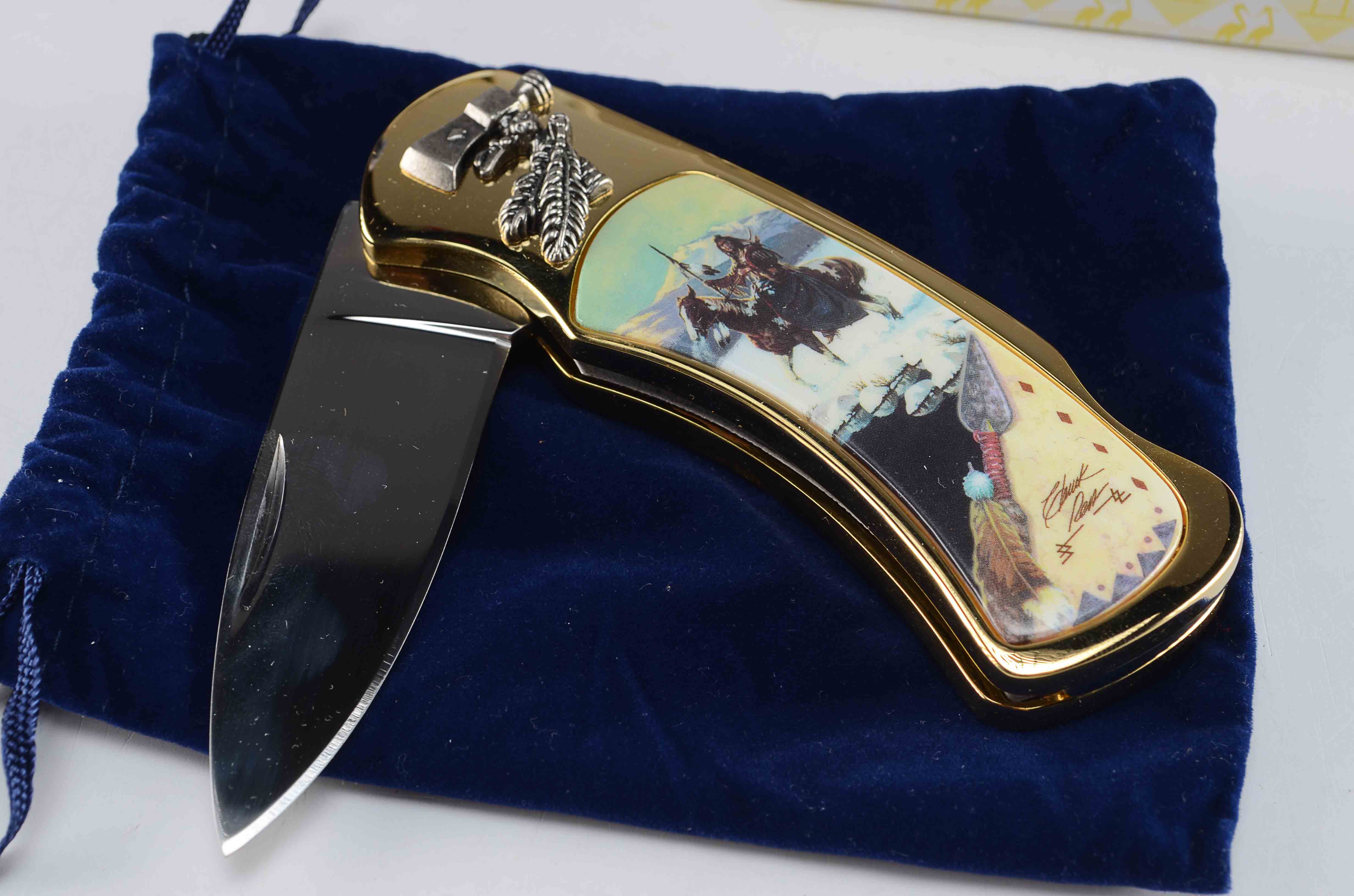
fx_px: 2365
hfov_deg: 32.0
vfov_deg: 21.5
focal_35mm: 63
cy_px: 448
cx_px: 677
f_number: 11
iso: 100
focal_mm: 42
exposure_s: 1/80
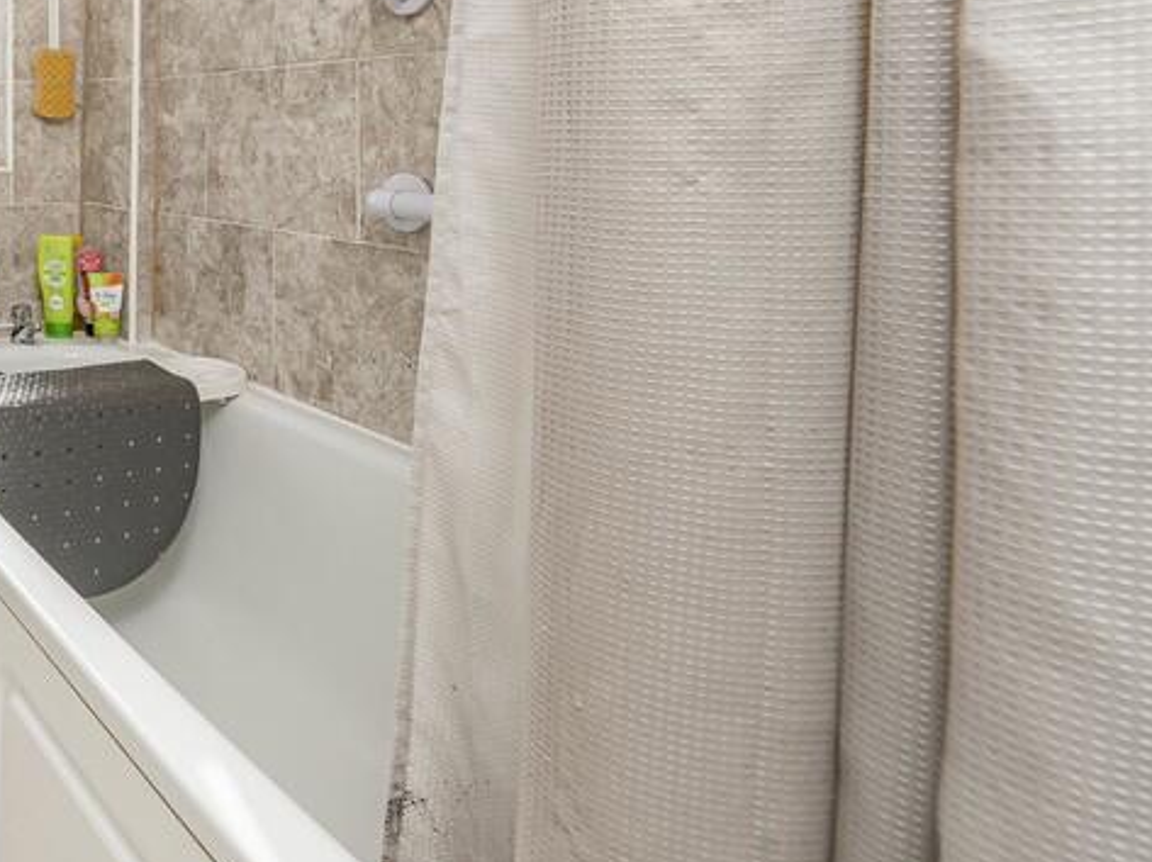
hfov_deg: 50.8
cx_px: -73
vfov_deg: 49.1
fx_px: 831
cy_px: 91
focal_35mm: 25
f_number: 9
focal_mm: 12
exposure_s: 1/250
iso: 320
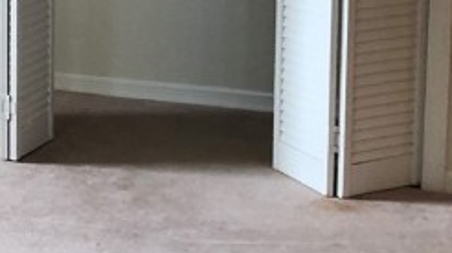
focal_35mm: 127
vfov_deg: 9.3
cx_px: -257
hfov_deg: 15.4
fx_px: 1521
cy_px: -88
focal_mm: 3.99
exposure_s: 1/15
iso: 50
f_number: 1.8
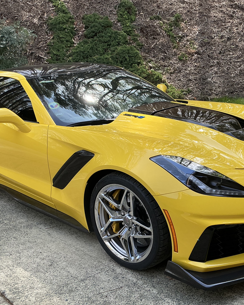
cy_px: 171
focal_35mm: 43
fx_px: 388
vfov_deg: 42.8
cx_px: 146
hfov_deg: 34.8
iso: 25
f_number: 1.8
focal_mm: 3
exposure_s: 1/272
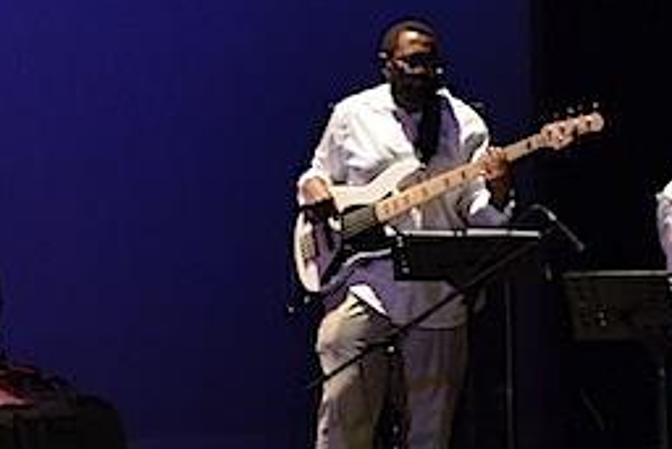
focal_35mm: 275
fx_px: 5136
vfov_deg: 5.0
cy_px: 98
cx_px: -286
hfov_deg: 7.4
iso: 2500
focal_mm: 50
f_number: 5
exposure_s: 1/60
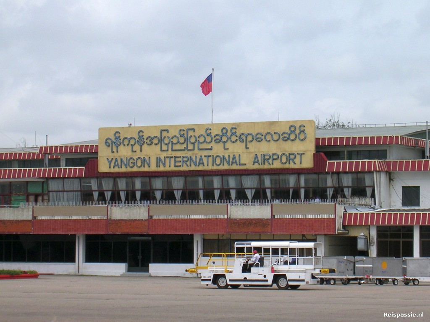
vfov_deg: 12.9
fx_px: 1429
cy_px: 161
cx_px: 215
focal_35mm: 115
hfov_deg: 17.1
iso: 100
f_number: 4.9
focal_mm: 17.4
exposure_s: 1/651
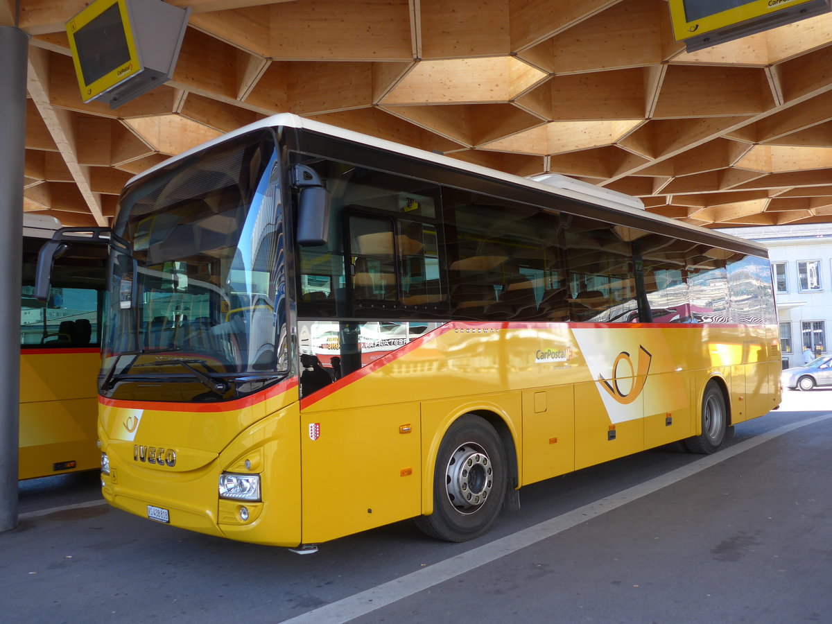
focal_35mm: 29
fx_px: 697
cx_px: 416
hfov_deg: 61.7
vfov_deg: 48.2
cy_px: 312
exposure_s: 1/100
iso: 80
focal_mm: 6
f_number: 2.5
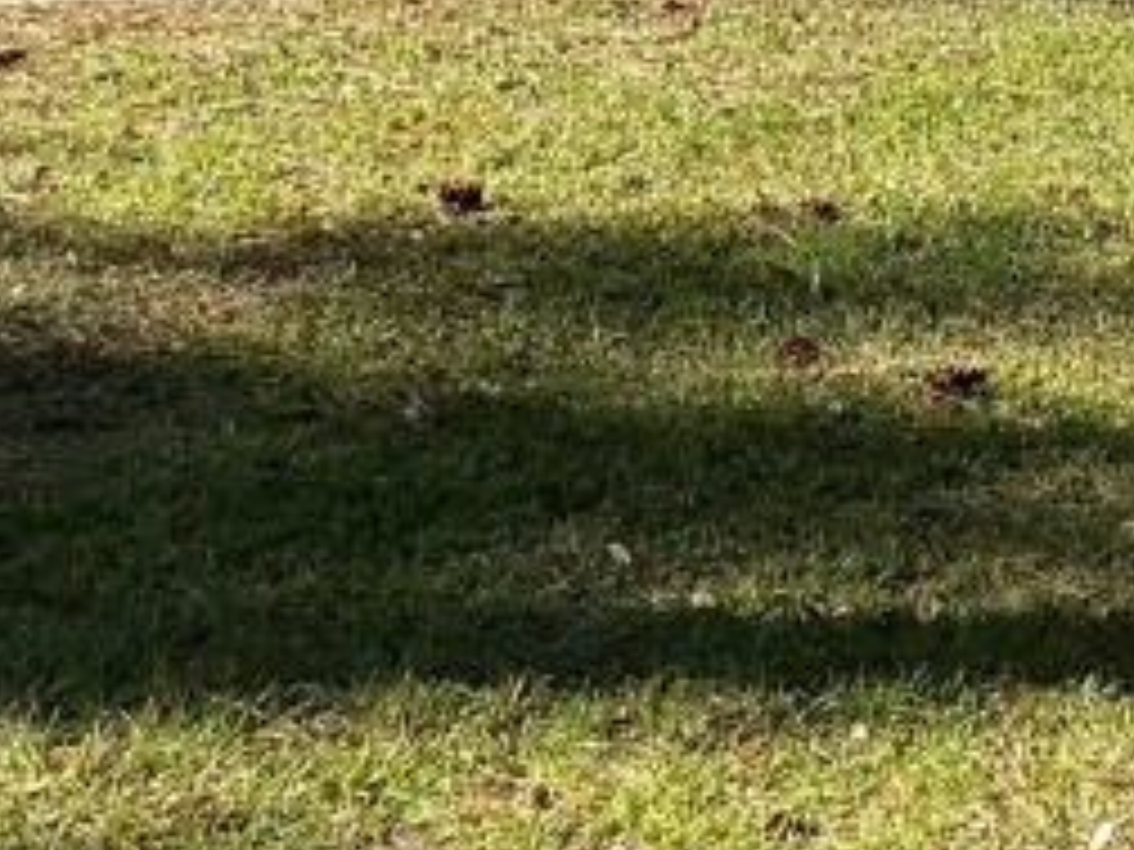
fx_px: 3866
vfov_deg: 11.9
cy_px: -454
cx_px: 1287
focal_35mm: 118
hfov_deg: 16.1
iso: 25
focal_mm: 3
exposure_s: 1/580
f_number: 1.8
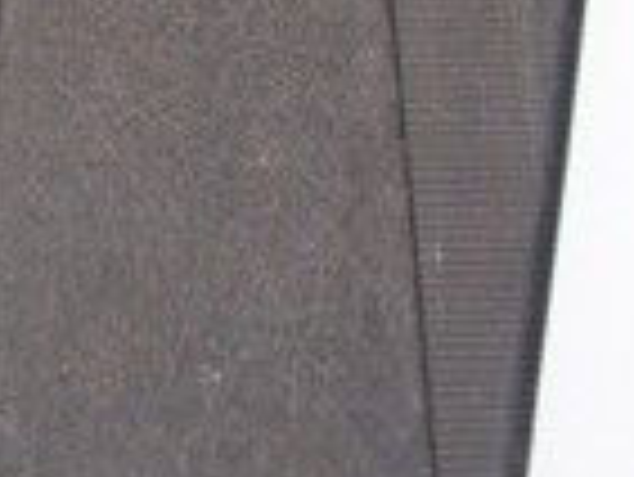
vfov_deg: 9.5
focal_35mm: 154
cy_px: -81
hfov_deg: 12.2
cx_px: -306
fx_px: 2823
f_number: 2.7
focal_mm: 5.6
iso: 80
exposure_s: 1/64
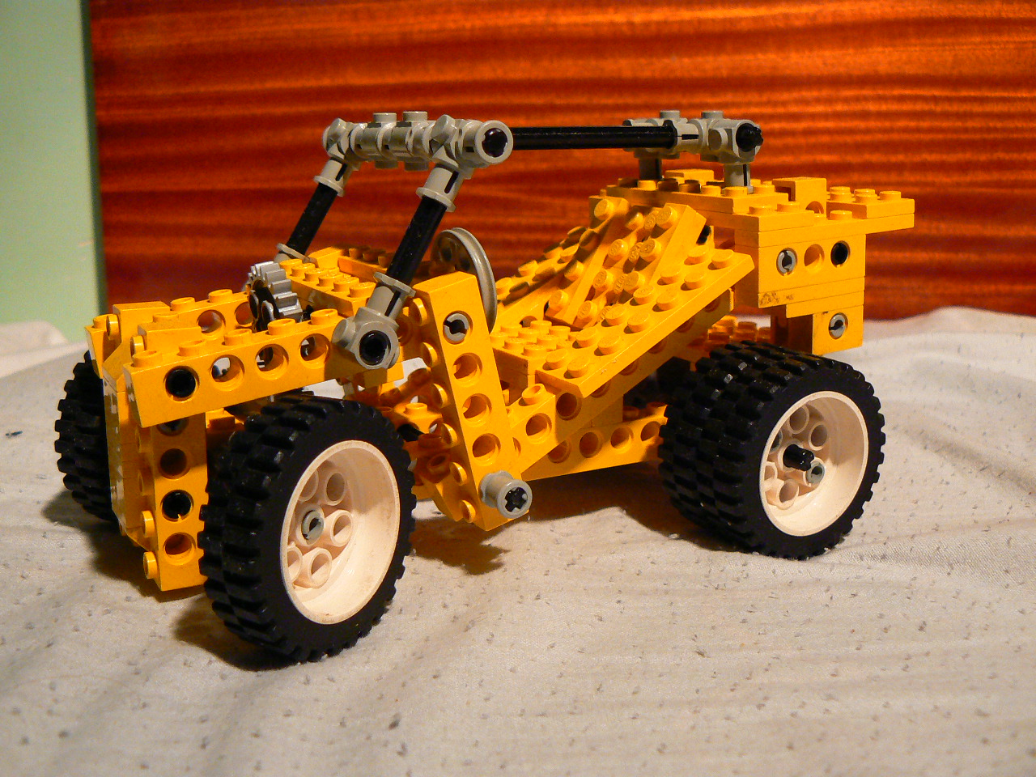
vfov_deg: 39.7
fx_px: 1077
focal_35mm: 36
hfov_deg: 51.4
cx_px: 518
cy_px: 388
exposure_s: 1/25
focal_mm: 6
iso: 200
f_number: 2.8
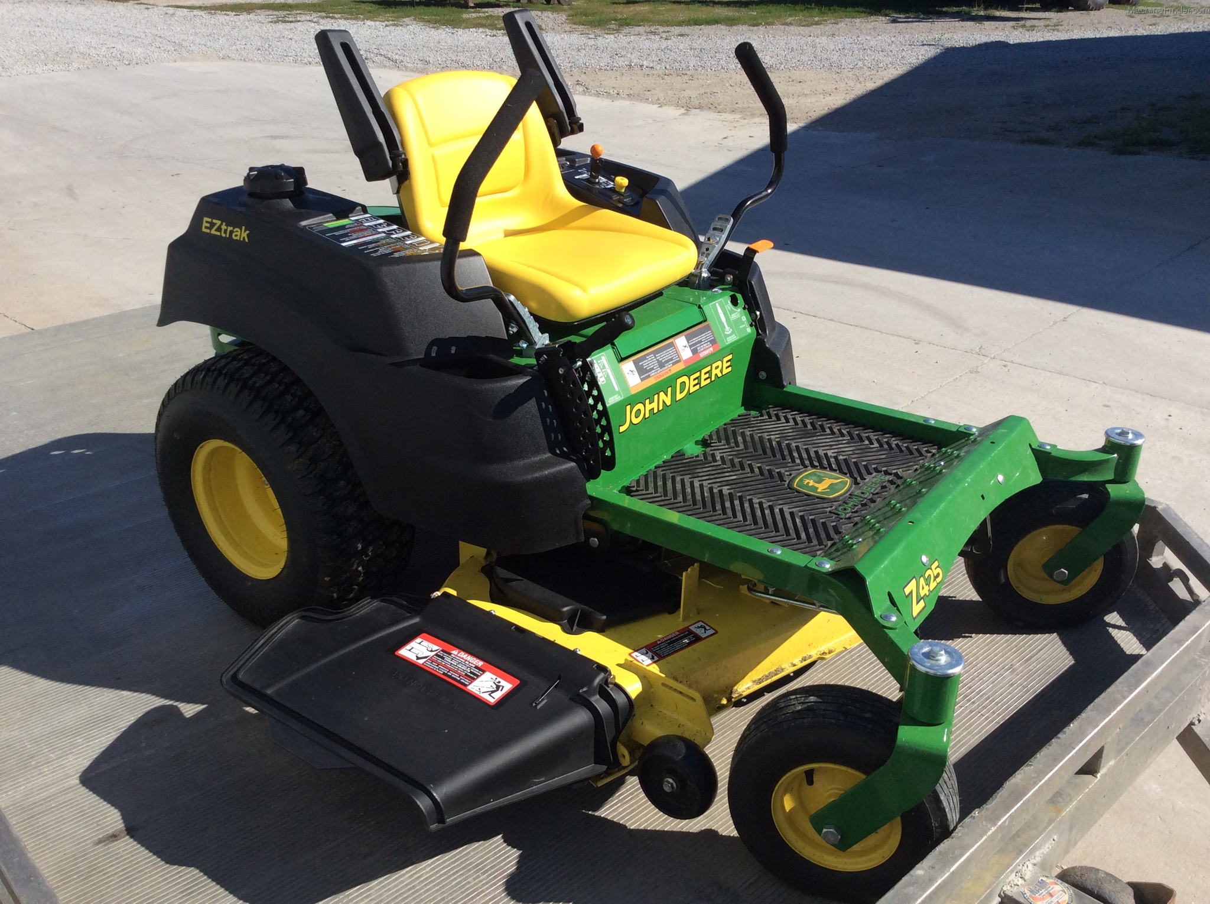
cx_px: 605
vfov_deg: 44.1
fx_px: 1117
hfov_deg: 56.9
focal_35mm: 32
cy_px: 452
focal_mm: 3.3
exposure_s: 1/1506
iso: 32
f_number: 2.4
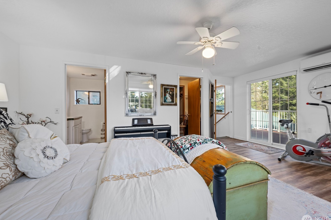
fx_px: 138
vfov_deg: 77.3
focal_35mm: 15
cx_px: 175
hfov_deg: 100.3
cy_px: 110
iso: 400
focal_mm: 14
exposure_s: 1/5
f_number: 9
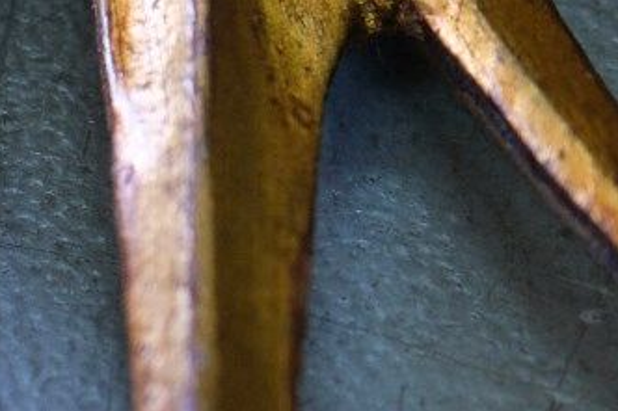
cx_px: -400
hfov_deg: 6.7
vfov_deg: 4.5
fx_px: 5199
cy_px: -227
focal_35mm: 303
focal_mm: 52.4
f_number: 4
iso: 1250
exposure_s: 1/80
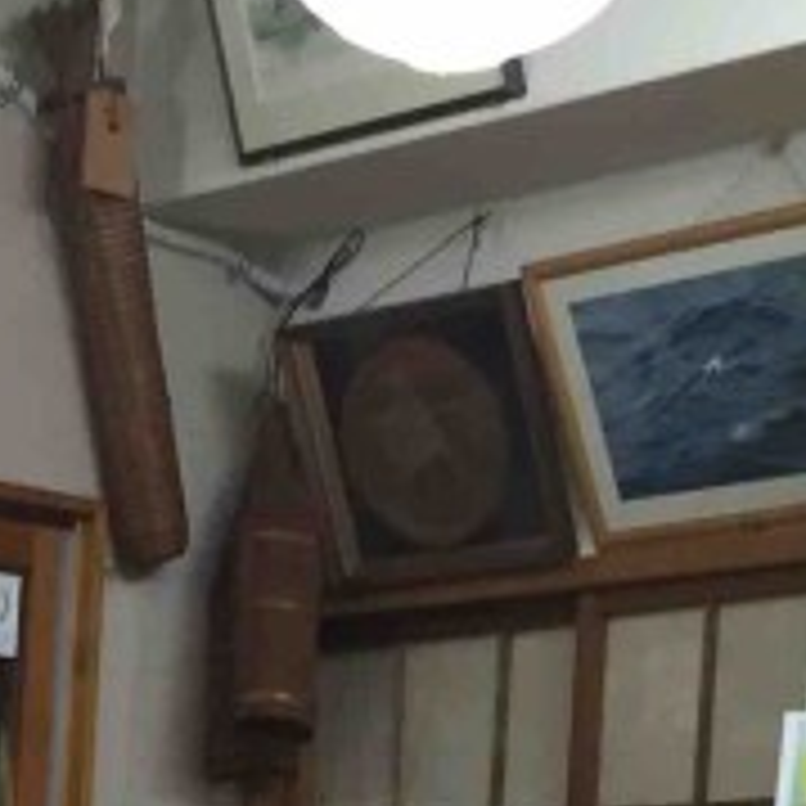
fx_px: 3872
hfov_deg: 11.5
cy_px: 1333
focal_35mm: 147
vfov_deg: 11.2
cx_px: -342
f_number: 2.2
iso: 125
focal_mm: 4.15
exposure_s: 1/33
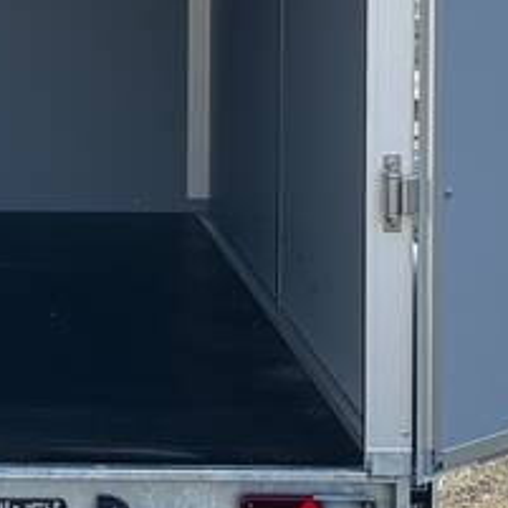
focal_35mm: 169
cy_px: -20
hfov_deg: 10.2
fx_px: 2806
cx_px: -71
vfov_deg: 10.2
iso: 64
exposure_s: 1/693
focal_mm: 6.86
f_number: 1.78
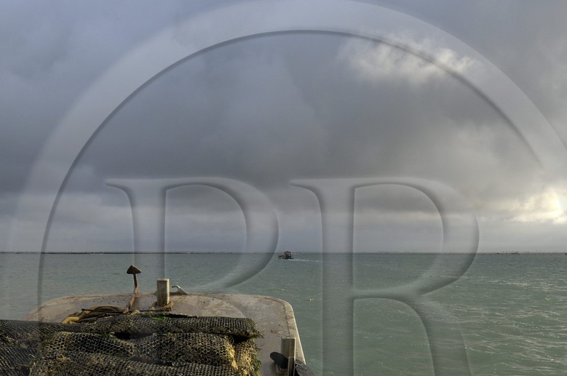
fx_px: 629
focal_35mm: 40
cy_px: 298
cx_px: 304
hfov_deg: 48.5
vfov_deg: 32.4
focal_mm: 13
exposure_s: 1/160
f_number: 6.7
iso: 100
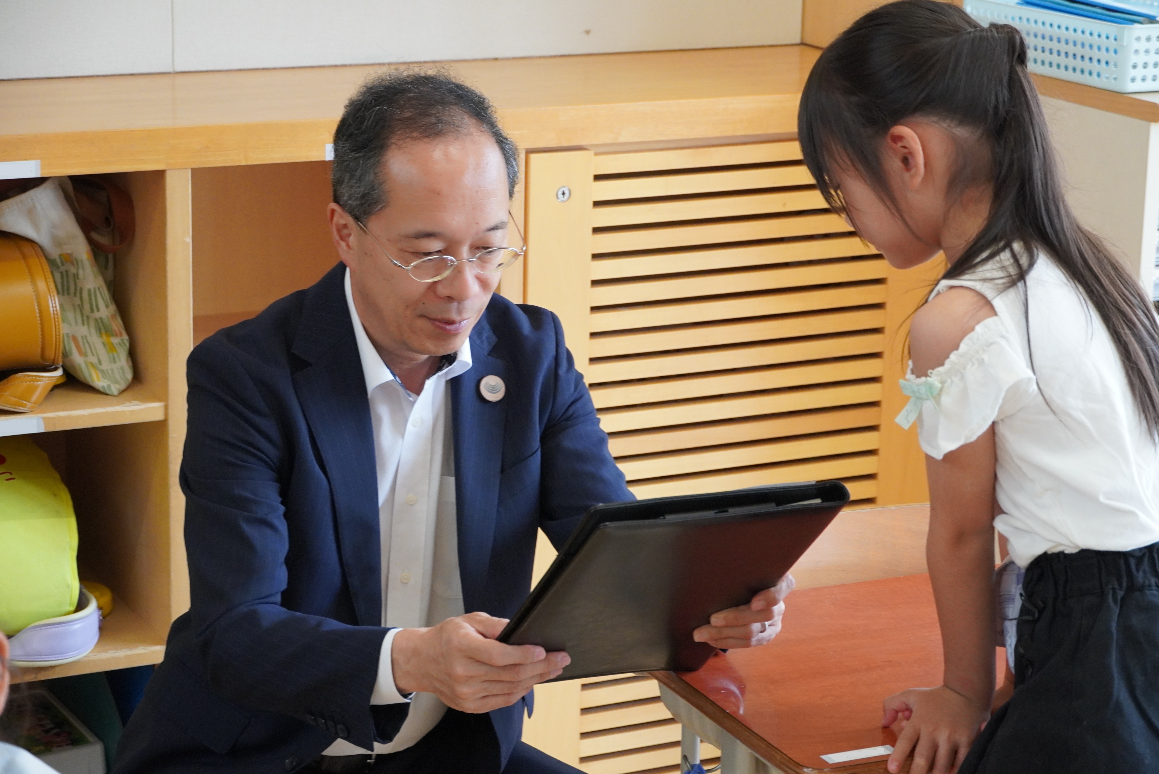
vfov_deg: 15.2
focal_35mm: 90
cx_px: 580
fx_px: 2899
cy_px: 387
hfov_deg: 22.6
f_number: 5.6
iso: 2000
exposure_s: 1/160
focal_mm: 60
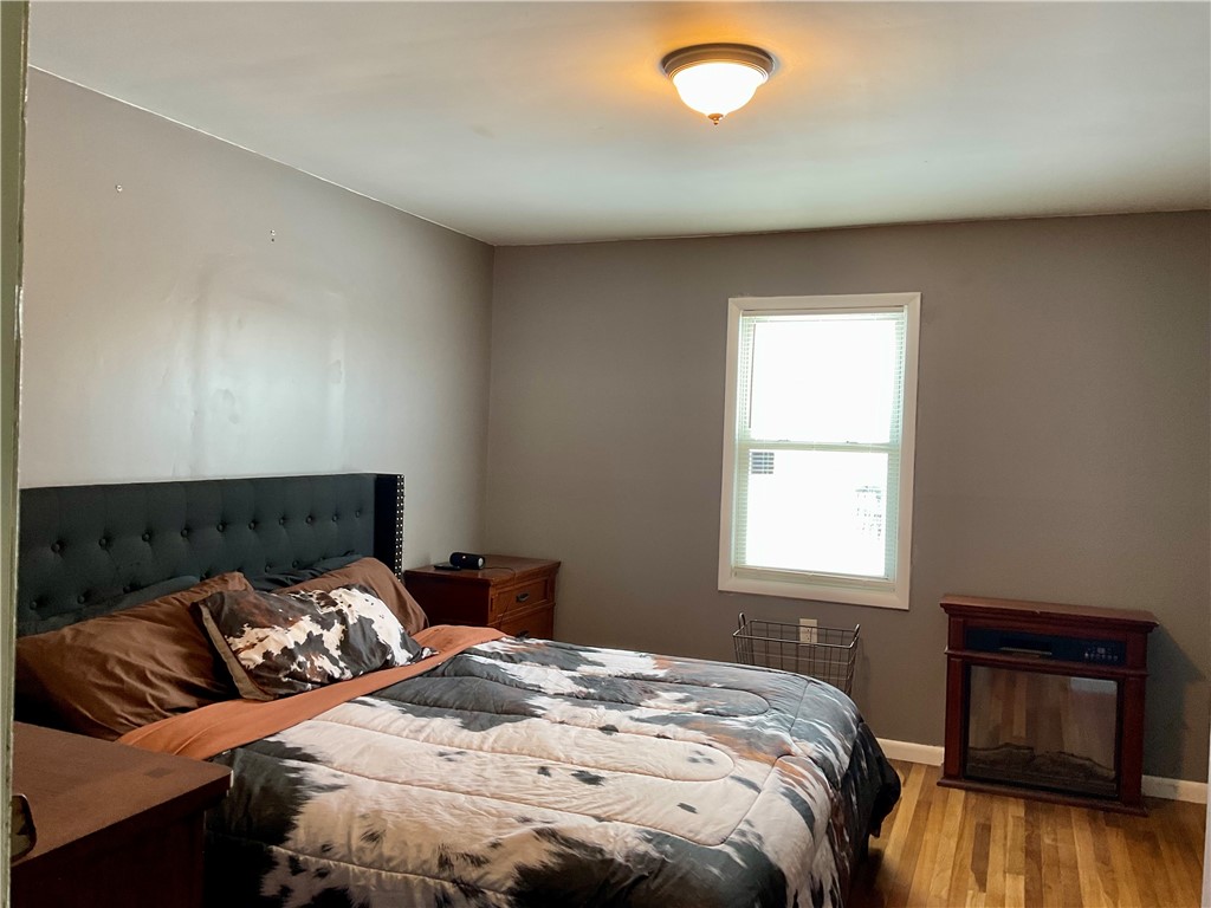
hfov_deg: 61.7
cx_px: 606
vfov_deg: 48.2
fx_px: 1015
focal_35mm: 29
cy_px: 454
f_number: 1.8
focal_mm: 3
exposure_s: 1/60
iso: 50
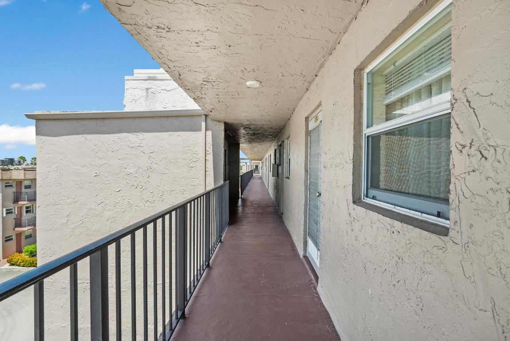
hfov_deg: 96.7
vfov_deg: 73.8
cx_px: 255
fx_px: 227
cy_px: 170
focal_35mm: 16
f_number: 8
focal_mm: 16
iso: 2000
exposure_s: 1/250
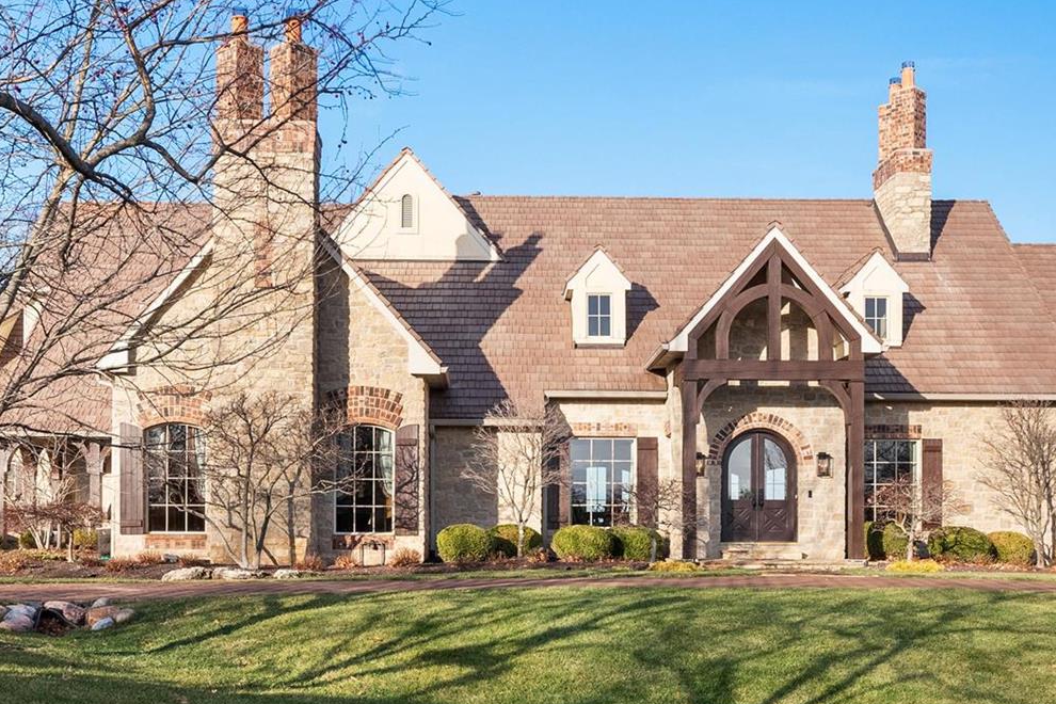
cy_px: 448
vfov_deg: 31.7
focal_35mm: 42
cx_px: 527
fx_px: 1232
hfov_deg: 46.4
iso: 400
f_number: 7.1
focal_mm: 13
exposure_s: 1/800
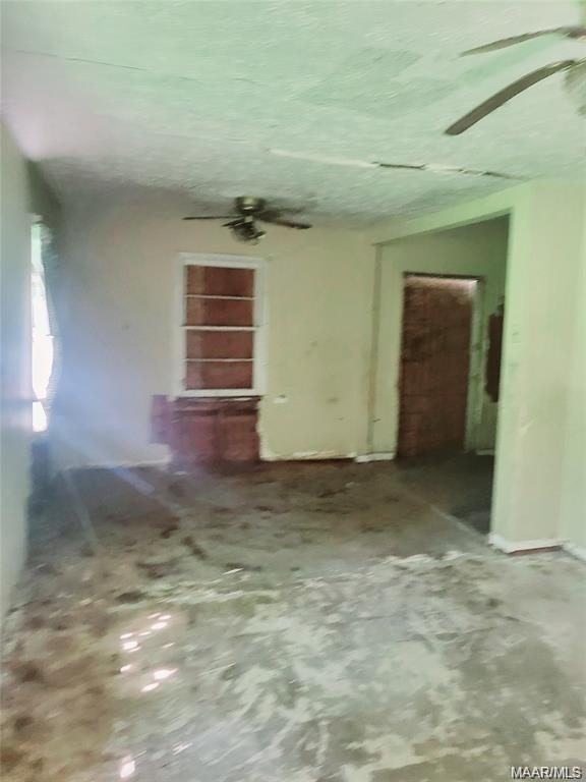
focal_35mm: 26
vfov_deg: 67.3
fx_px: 587
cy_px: 391
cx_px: 293
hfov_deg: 53.1
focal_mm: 4.25
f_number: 1.8
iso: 400
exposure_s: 1/40
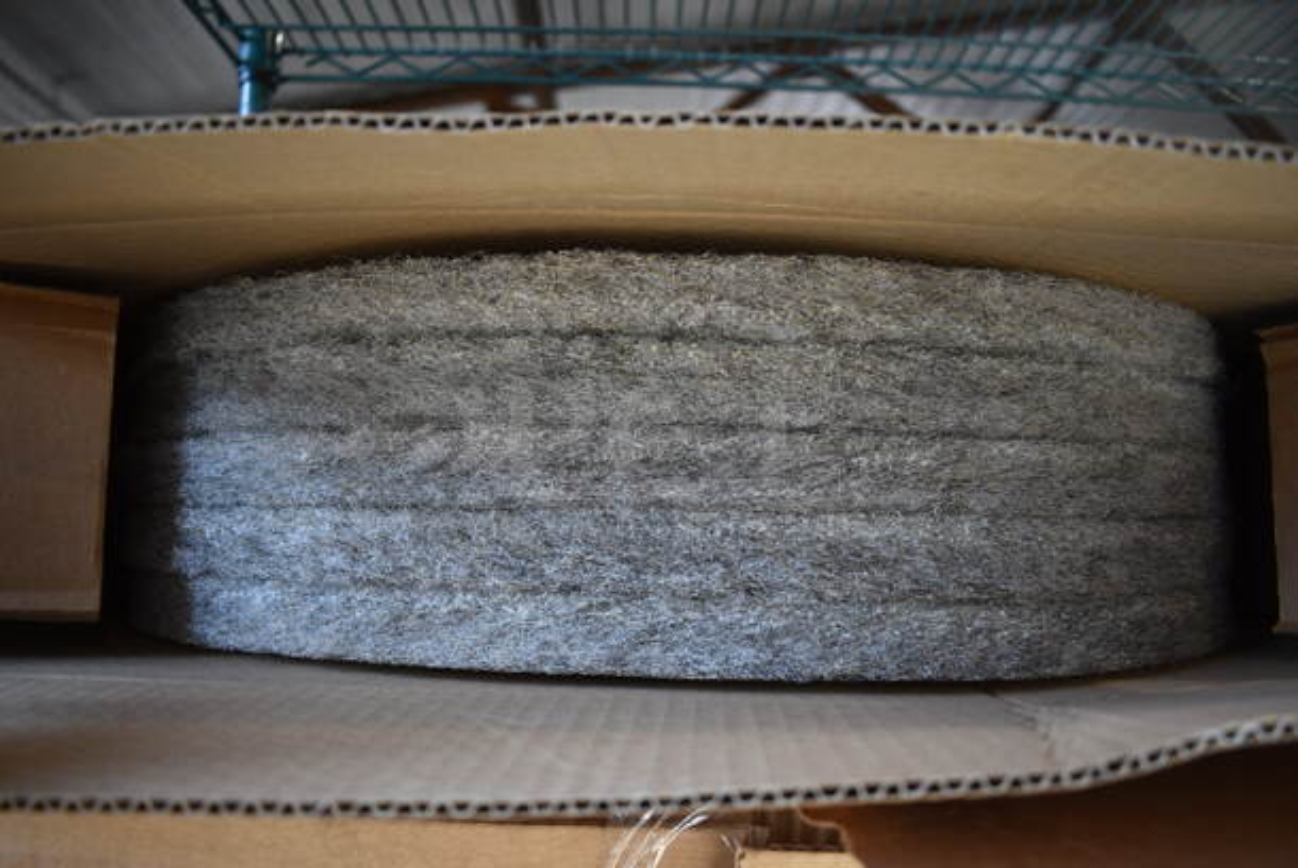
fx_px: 974
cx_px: 649
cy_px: 434
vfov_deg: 48.0
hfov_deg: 67.3
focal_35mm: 27
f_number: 3.5
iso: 800
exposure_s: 1/160
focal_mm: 18
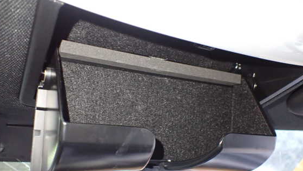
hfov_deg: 56.6
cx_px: 146
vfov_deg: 33.6
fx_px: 281
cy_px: 103
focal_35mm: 35
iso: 1000
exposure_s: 1/30
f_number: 2.3
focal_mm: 5.4
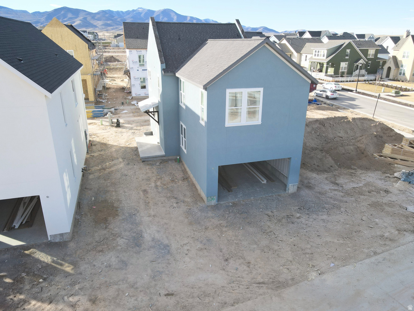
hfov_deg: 71.6
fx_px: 287
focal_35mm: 24
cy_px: 156
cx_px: 207
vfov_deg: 56.8
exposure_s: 1/320
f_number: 2.8
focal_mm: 4.5
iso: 100
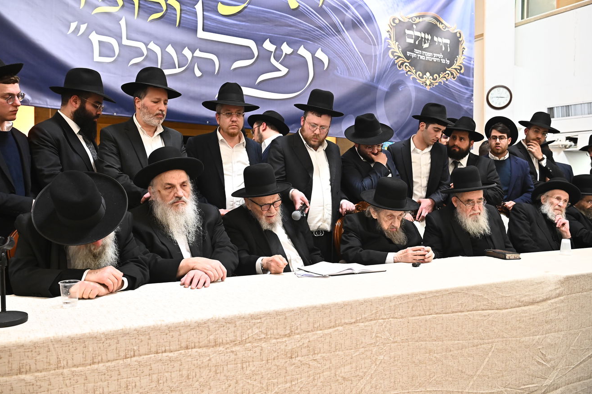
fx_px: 526
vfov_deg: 41.1
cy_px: 199
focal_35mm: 32
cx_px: 283
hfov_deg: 58.7
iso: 3200
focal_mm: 30
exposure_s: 1/125
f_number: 5
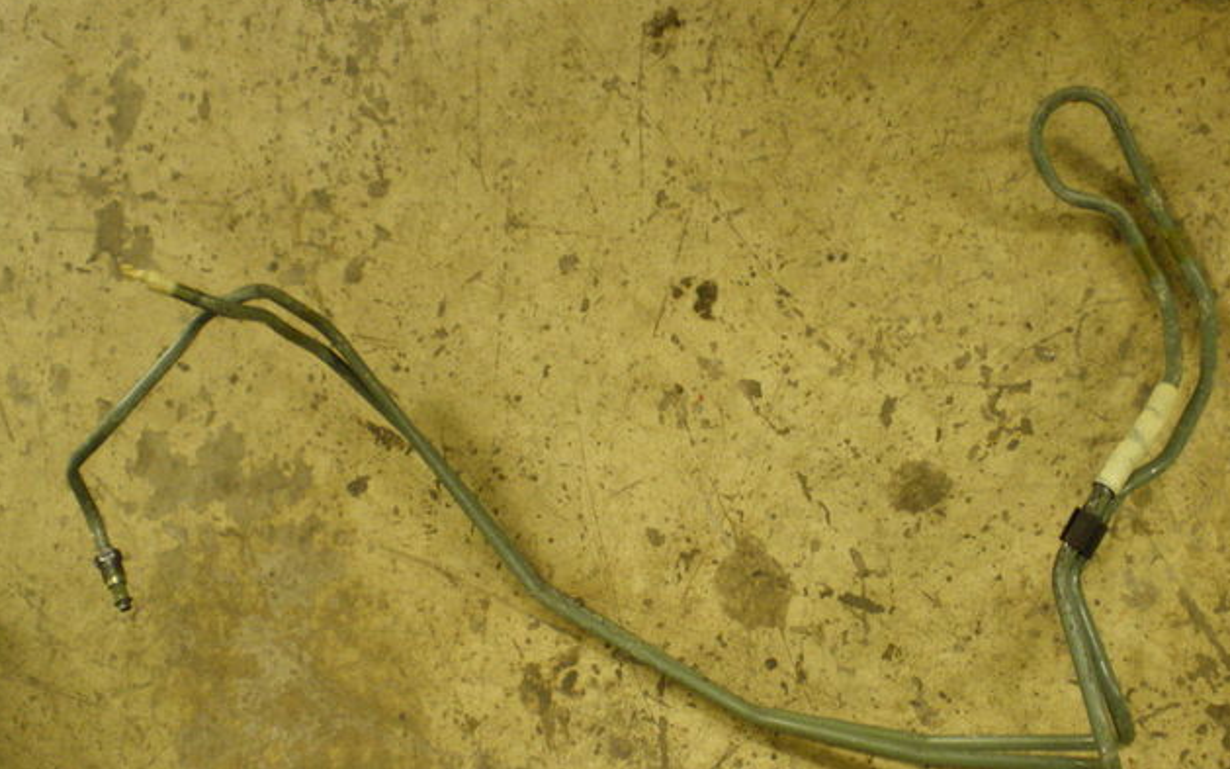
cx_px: 618
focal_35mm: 41
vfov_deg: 31.2
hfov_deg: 48.2
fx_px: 1374
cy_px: 442
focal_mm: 6.3
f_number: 3.1
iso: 320
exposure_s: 1/30
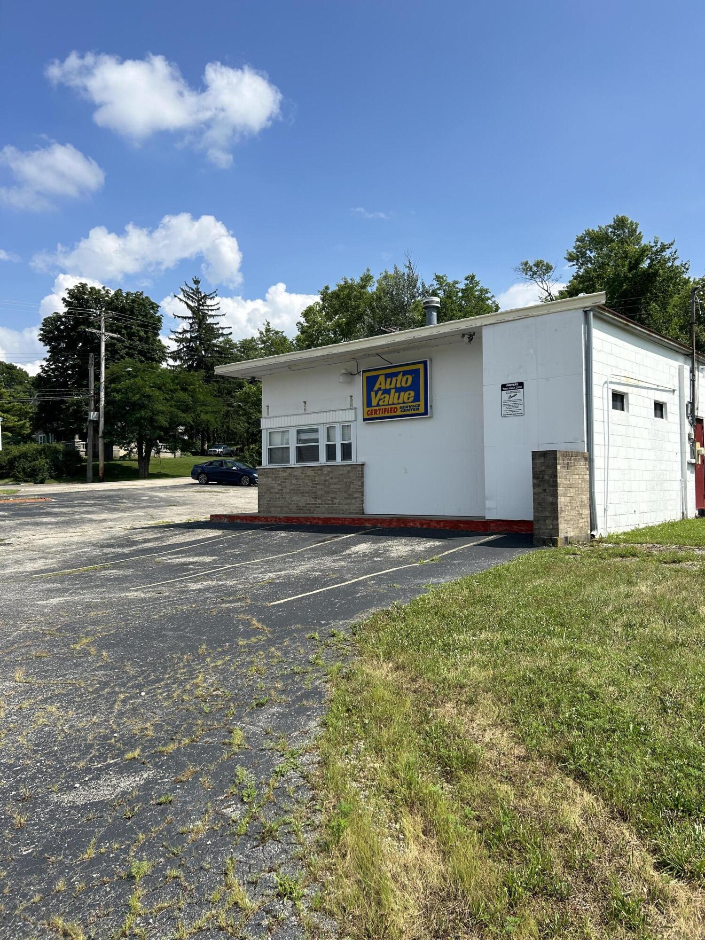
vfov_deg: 67.3
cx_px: 352
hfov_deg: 53.1
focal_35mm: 26
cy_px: 470
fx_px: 706
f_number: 1.5
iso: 50
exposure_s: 1/4630
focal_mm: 5.7
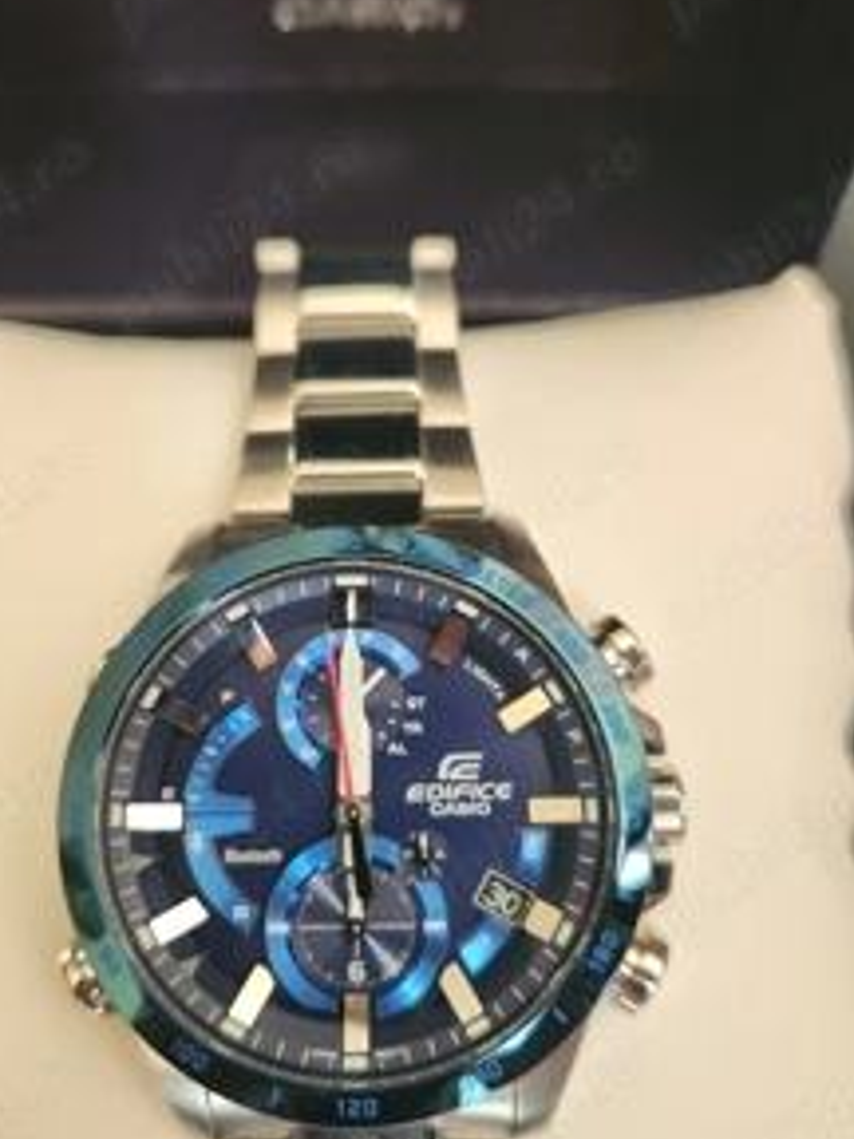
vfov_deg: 56.8
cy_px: 601
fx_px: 1053
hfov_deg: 44.1
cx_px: 376
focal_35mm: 32
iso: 160
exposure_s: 1/50
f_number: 1.8
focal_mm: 5.4
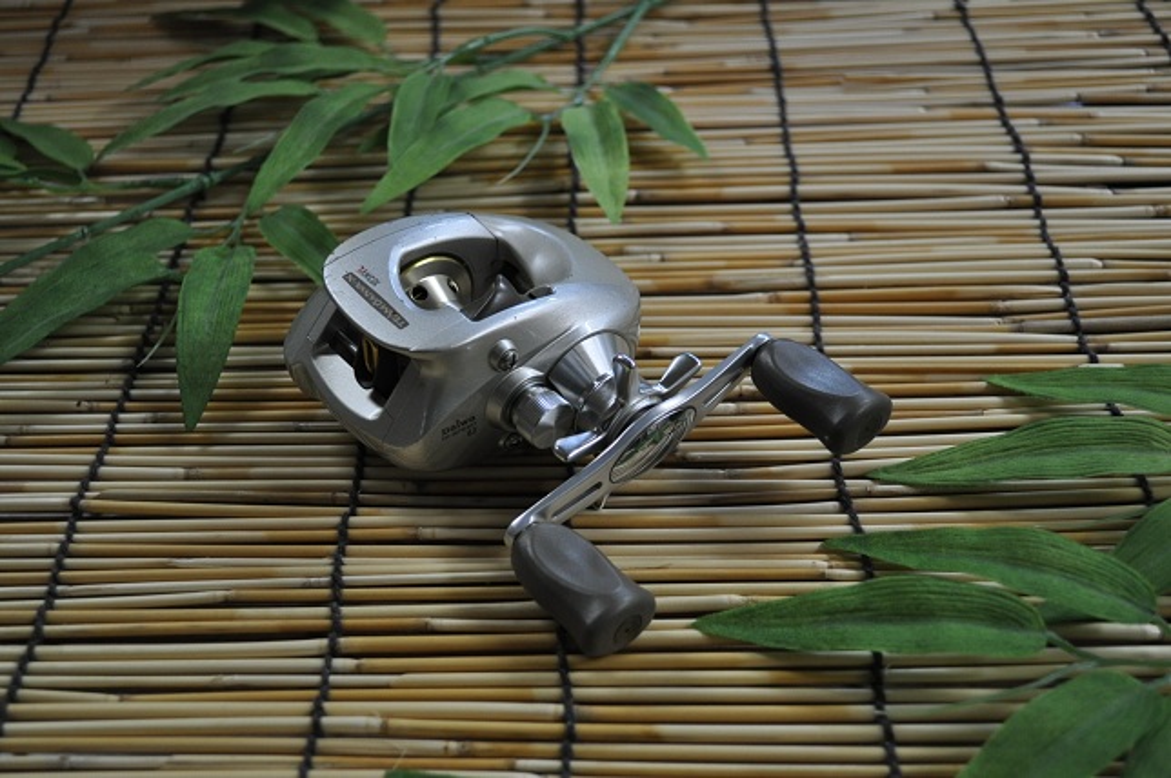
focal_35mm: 45
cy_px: 389
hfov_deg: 43.6
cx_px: 586
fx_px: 1462
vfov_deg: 29.8
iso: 800
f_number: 4.5
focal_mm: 30
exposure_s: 1/60
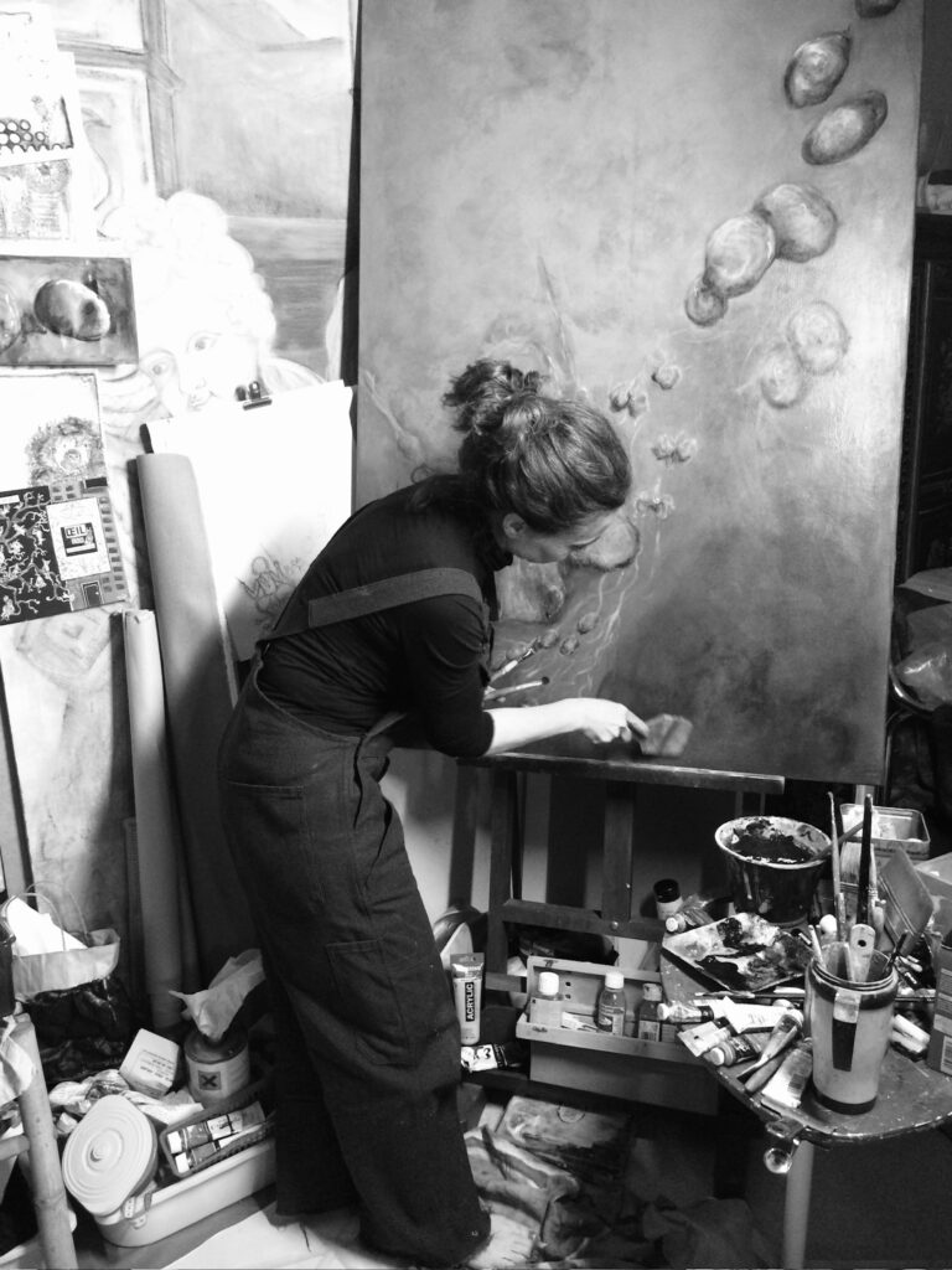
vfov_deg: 61.7
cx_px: 476
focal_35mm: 29
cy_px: 635
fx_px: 1063
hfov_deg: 48.2
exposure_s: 1/33
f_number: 2.2
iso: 250
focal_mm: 4.15
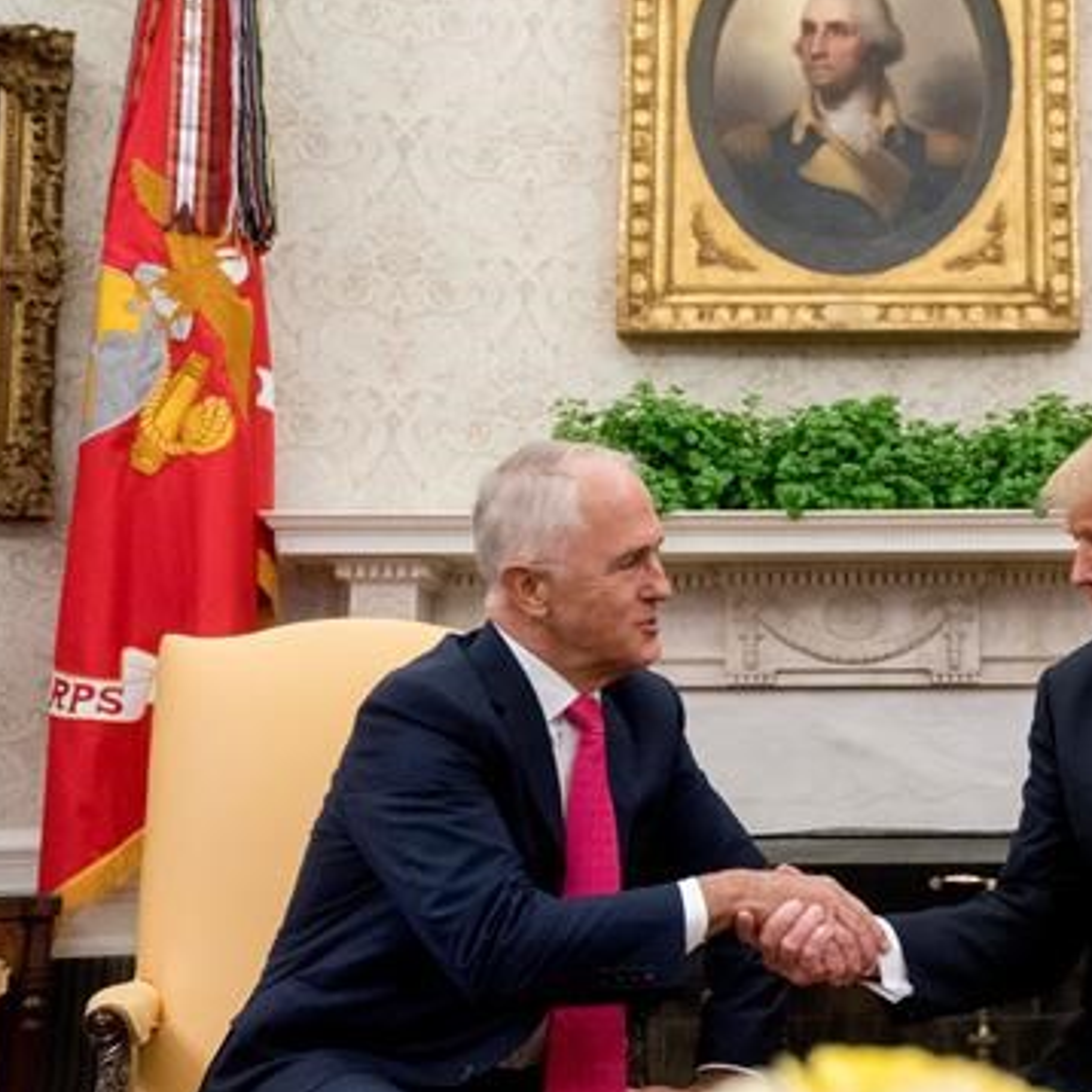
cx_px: 924
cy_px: 453
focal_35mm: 57
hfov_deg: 29.1
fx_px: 2034
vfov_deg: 30.0
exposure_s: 1/1000
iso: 10000
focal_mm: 37
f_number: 3.2
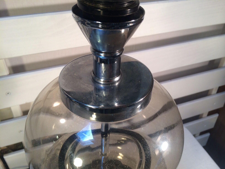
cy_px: 84
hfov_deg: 61.7
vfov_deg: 48.2
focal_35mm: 29
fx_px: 188
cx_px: 112
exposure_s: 1/50
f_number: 2.2
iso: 40
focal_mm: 4.15
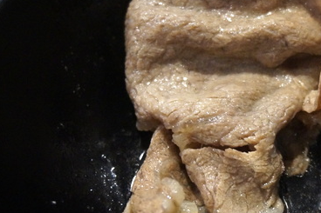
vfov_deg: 16.8
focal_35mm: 81
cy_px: 68
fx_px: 721
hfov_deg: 24.9
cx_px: 232
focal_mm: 31
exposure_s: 1/30
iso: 3200
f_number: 5
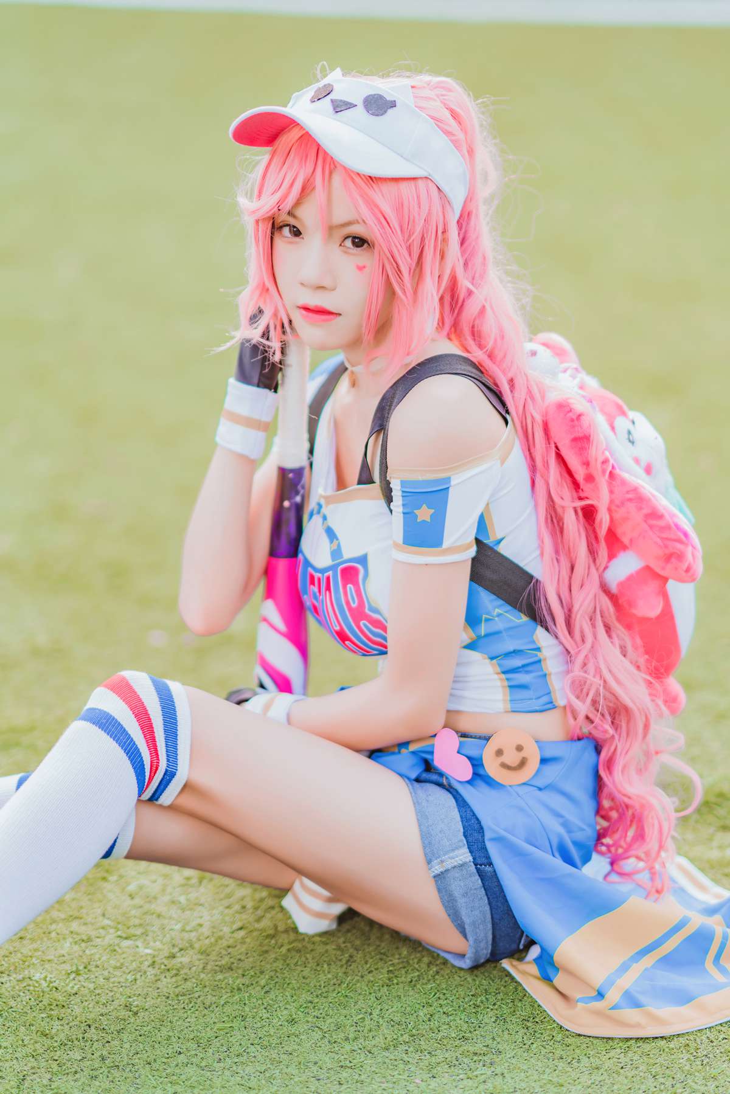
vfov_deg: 23.9
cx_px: 365
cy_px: 547
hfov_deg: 16.1
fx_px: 2584
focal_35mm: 85
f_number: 1.4
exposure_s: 1/1000
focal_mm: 85
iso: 100
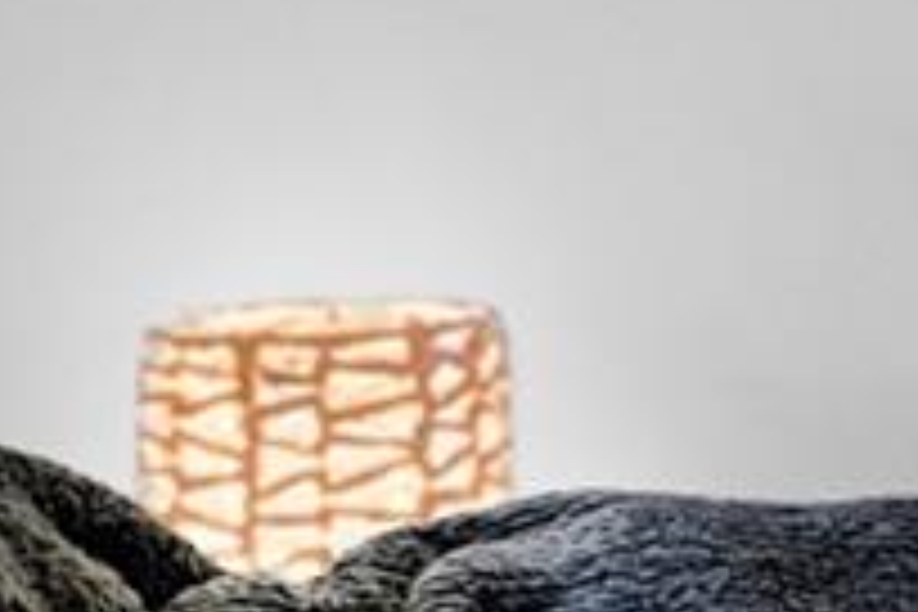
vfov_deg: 14.2
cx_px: 3015
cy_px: -79
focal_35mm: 94
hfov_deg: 10.3
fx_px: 2397
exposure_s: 1/10
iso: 800
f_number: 8
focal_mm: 12
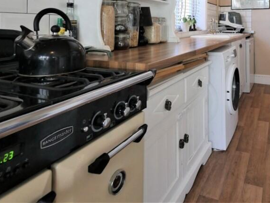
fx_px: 195
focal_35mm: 25
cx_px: 208
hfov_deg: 64.4
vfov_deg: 49.3
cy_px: 22
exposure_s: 1/60
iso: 400
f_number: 4
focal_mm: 7
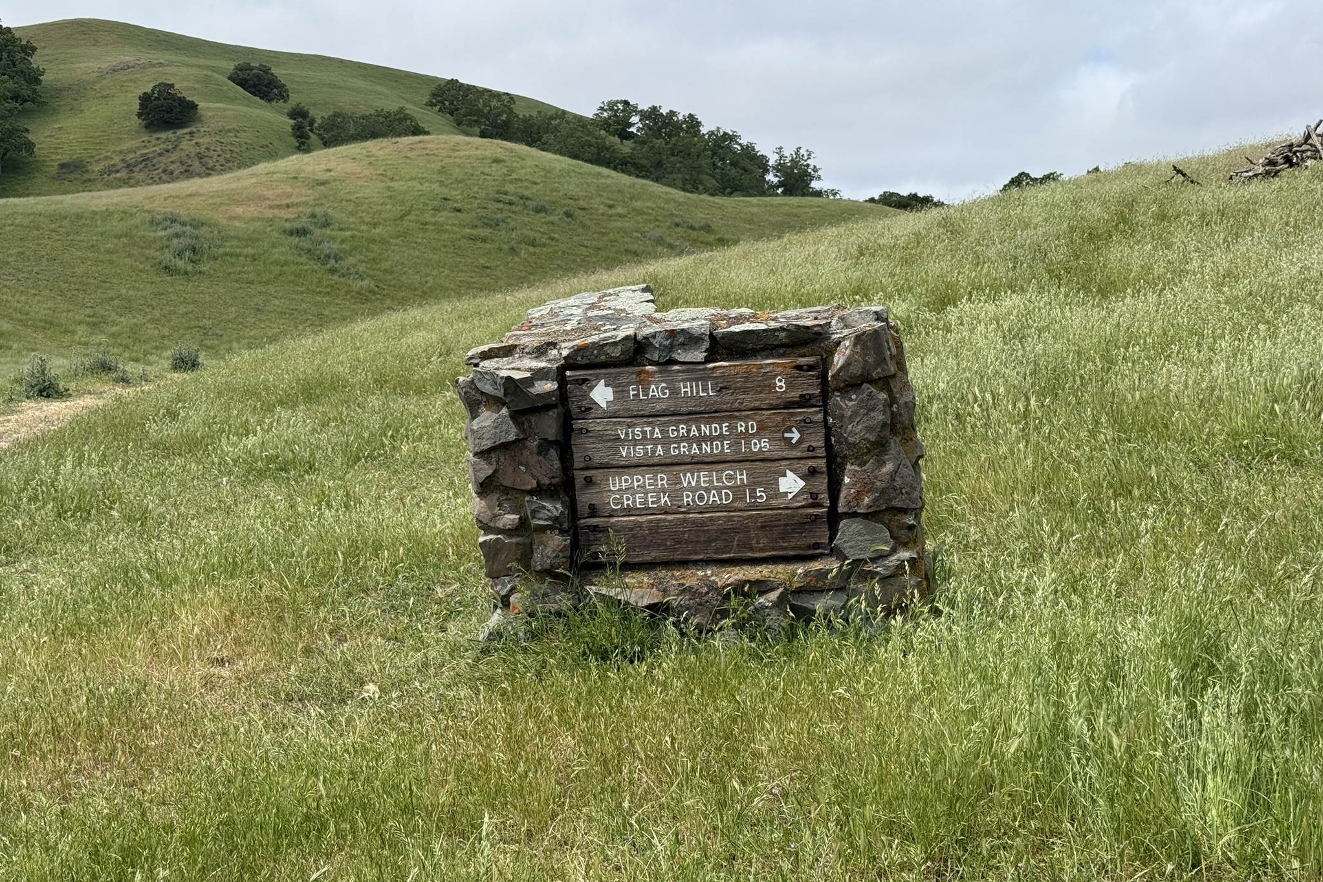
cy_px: 406
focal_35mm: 50
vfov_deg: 27.0
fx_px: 1837
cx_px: 661
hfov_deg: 39.6
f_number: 1.78
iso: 64
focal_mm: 6.76
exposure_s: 1/3891
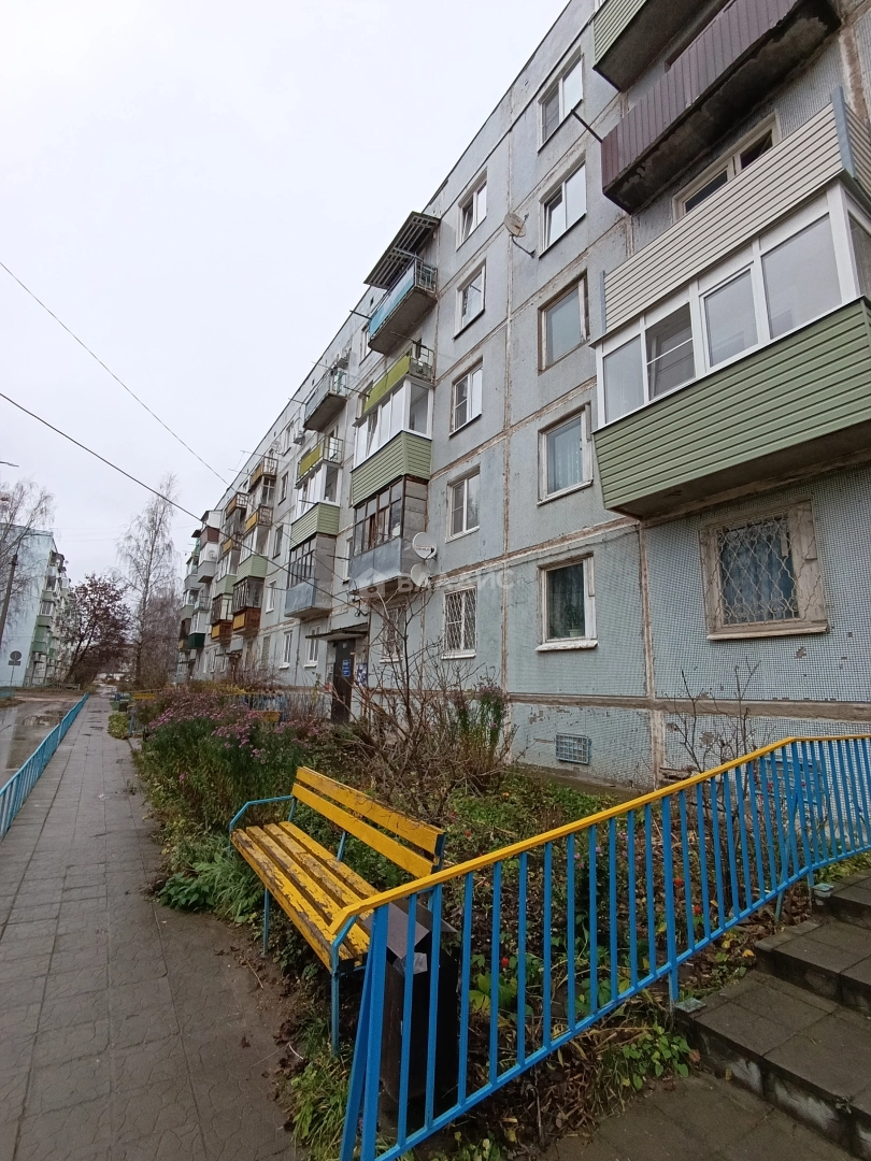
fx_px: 537
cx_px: 436
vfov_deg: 94.5
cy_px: 580
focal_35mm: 16
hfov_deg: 78.1
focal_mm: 1.65
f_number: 2.2
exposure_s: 1/100
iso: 50
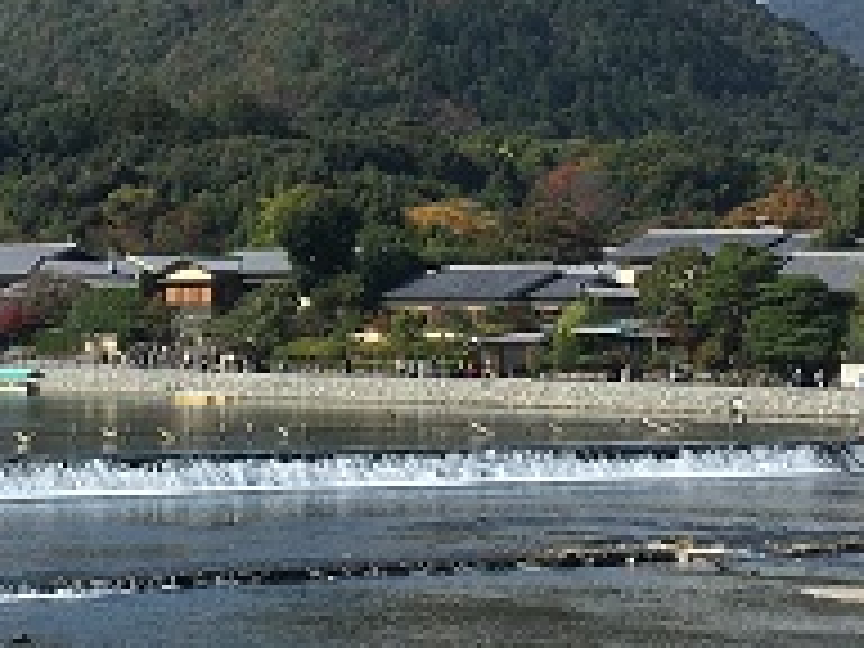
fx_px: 3045
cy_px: 11
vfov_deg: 12.0
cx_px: 61
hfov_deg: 15.9
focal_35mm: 122
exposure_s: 1/1451
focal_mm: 4.15
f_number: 2.2
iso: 25
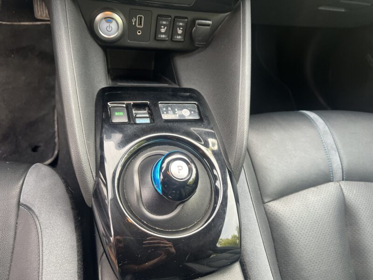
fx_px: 280
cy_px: 140
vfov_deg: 53.1
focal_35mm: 26
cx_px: 186
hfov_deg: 67.3
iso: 125
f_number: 1.5
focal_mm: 5.7
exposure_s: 1/121
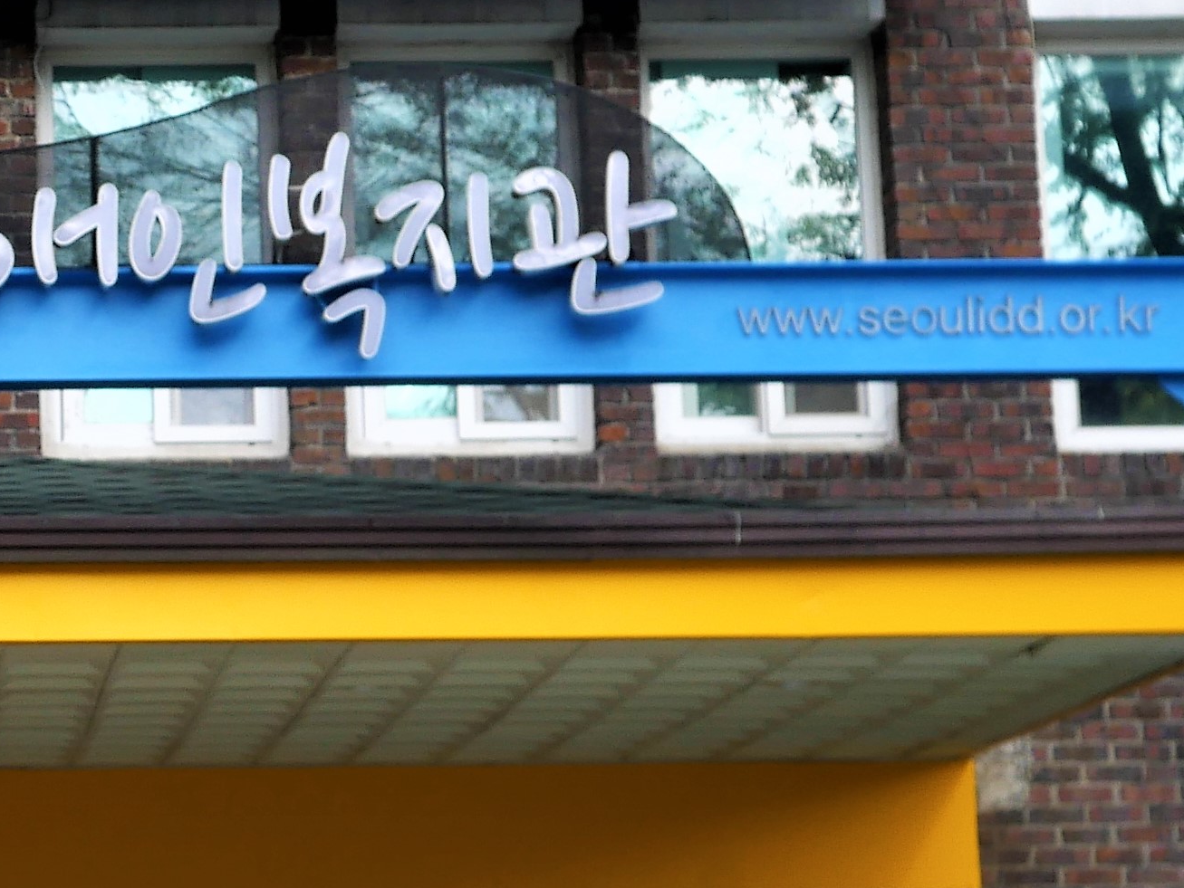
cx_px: -209
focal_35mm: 126
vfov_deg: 11.8
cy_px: 447
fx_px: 4311
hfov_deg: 15.1
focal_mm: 18
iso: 200
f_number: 6.3
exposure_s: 1/200
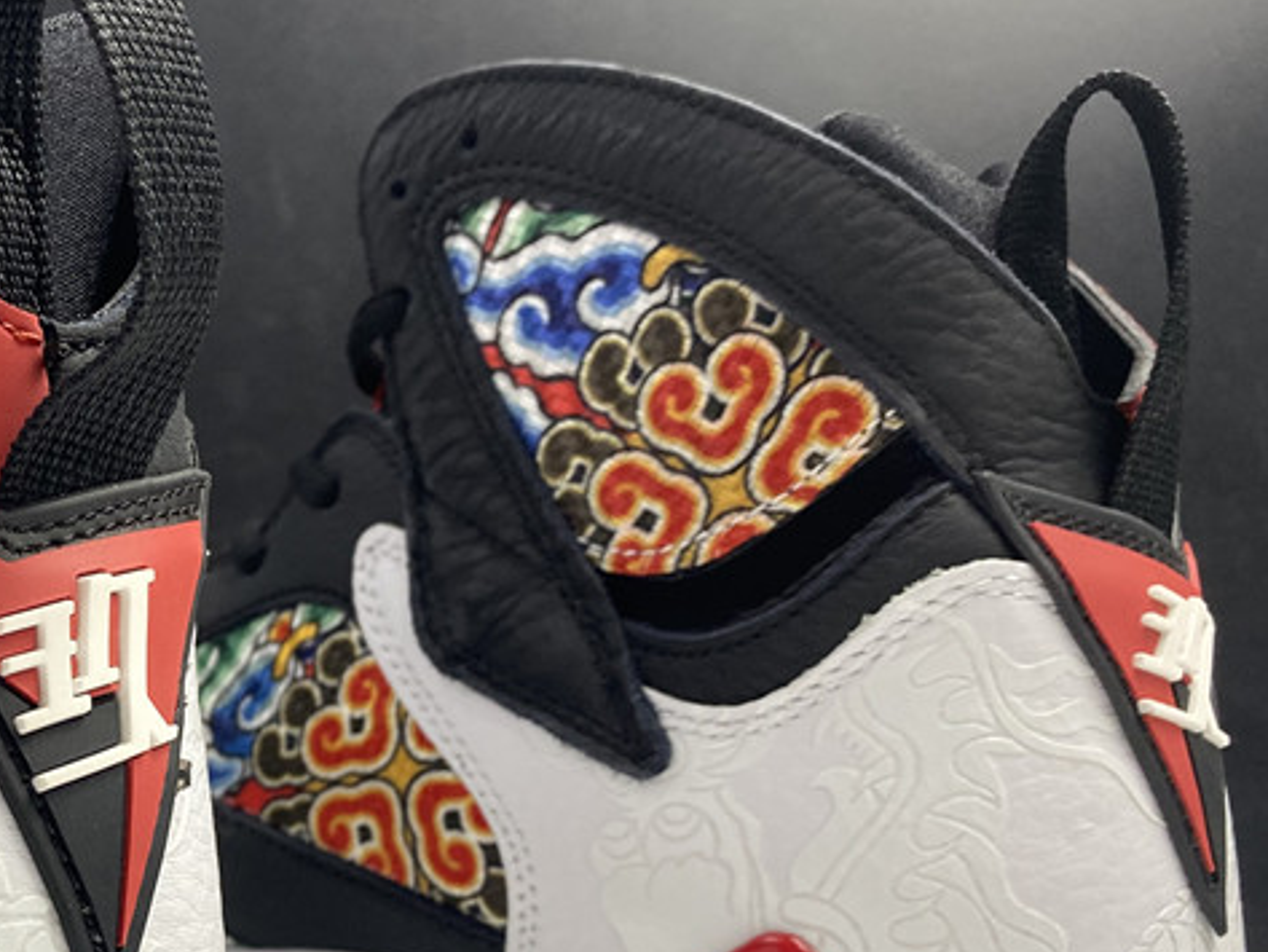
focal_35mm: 55
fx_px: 2015
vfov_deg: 26.2
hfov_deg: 32.3
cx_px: 16
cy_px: 727
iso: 64
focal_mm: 4.25
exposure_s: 1/100
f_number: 1.8
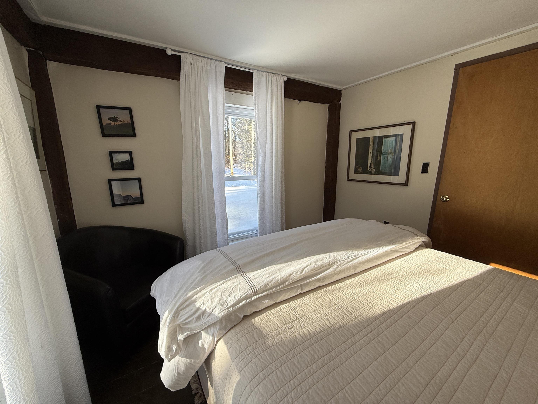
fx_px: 218
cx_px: 269
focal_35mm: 14
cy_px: 202
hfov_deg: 102.1
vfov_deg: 85.7
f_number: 2.2
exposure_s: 1/140
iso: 50
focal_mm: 2.22
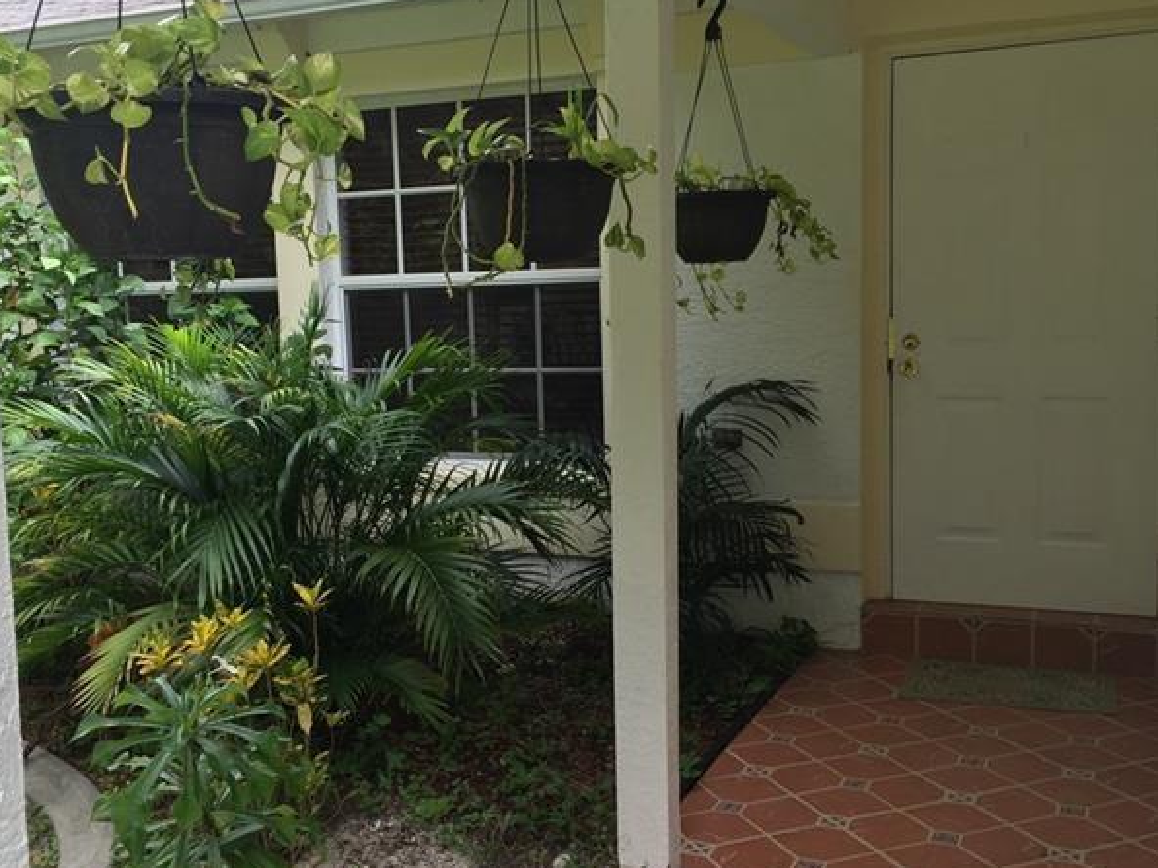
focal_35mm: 39
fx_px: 1304
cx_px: 547
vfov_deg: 36.8
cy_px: 452
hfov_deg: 47.8
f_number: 2.2
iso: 32
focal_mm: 4.15
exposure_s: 1/252
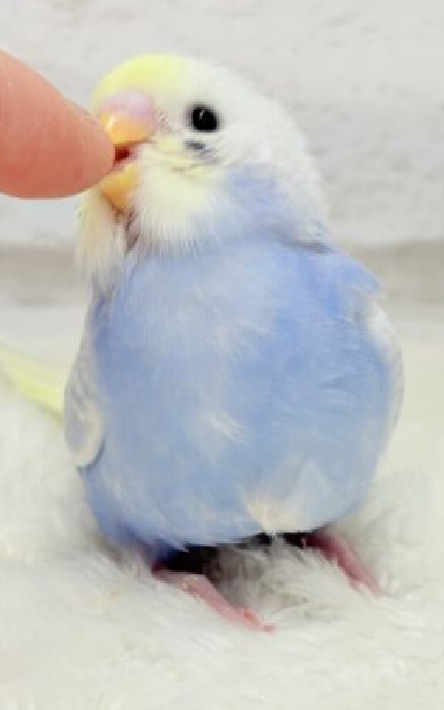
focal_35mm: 77
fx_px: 1492
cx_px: 318
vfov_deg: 26.8
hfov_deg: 16.9
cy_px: 355
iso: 80
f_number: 1.6
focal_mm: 5.96
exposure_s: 1/100
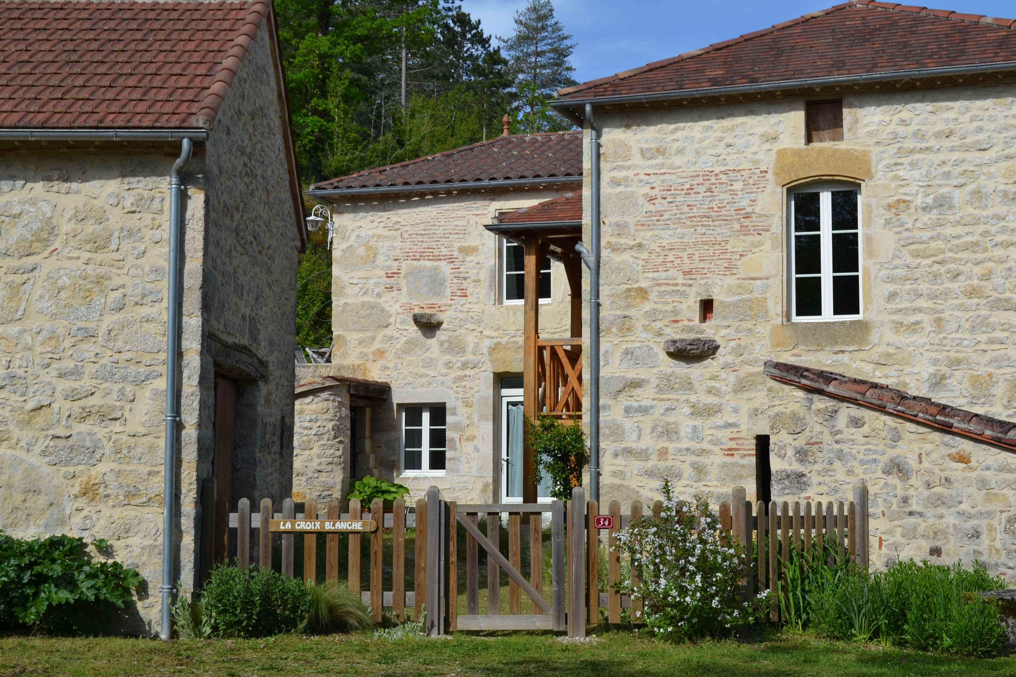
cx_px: 508
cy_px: 338
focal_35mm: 54
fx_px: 1524
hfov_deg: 36.9
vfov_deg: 25.1
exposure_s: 1/250
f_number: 8
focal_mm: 36
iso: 100
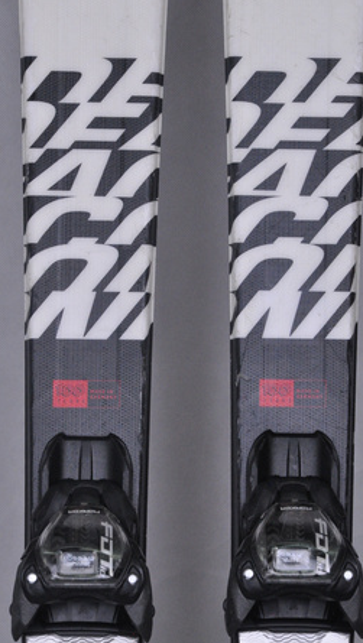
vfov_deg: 12.9
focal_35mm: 167
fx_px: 2844
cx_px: 190
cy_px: 319
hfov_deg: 7.3
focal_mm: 105
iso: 3200
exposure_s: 1/125
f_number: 11
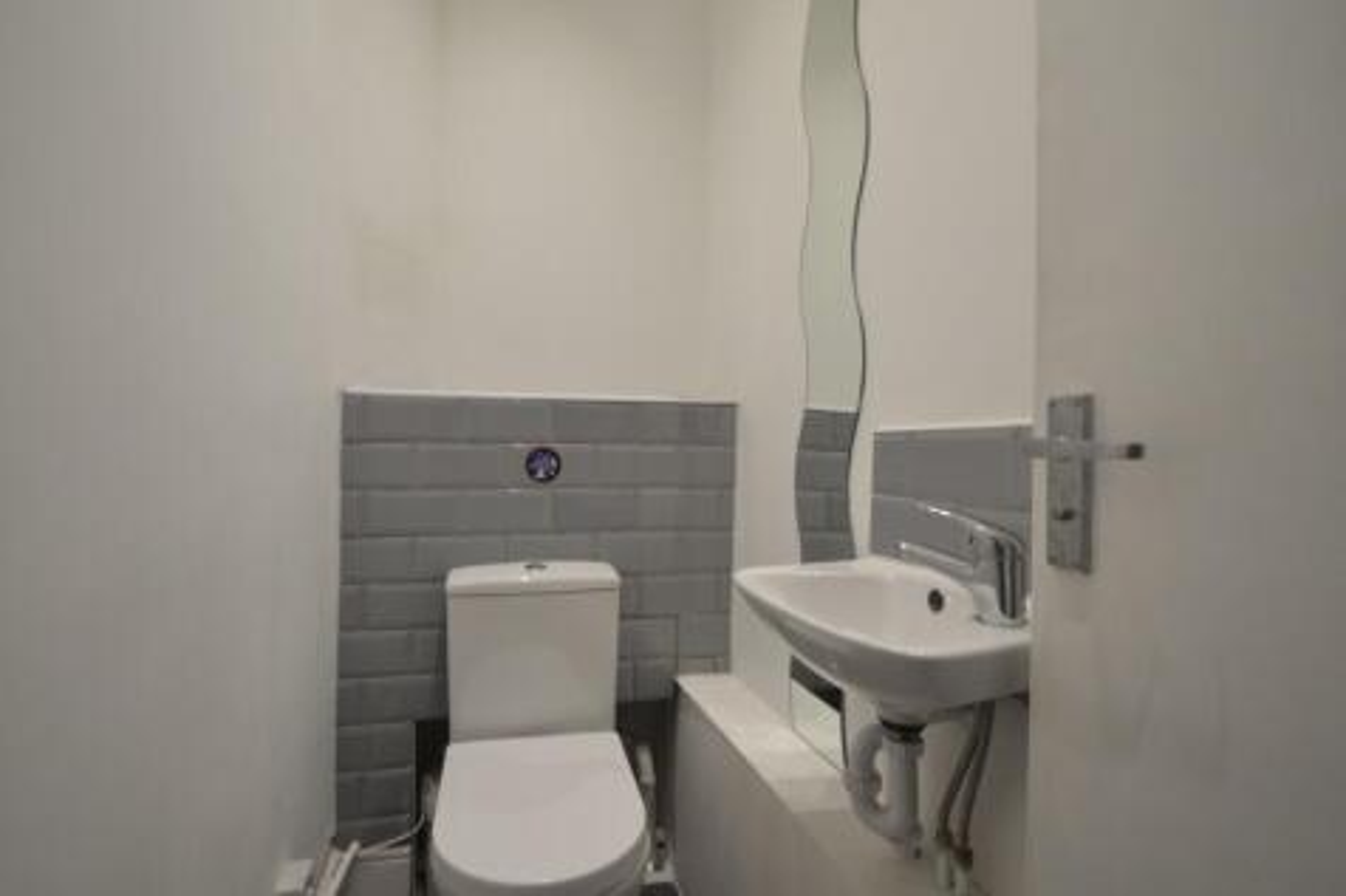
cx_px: 673
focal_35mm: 17
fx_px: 645
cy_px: 448
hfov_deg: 92.5
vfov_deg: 69.6
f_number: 4
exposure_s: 1/60
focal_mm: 11.5
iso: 400
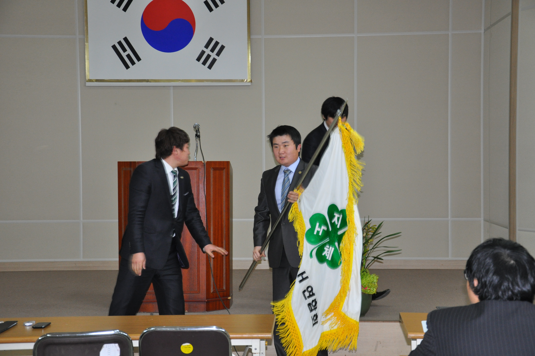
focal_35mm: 72
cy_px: 178
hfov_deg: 28.1
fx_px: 1069
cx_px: 268
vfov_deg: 18.9
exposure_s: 1/60
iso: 800
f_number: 4.8
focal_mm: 48
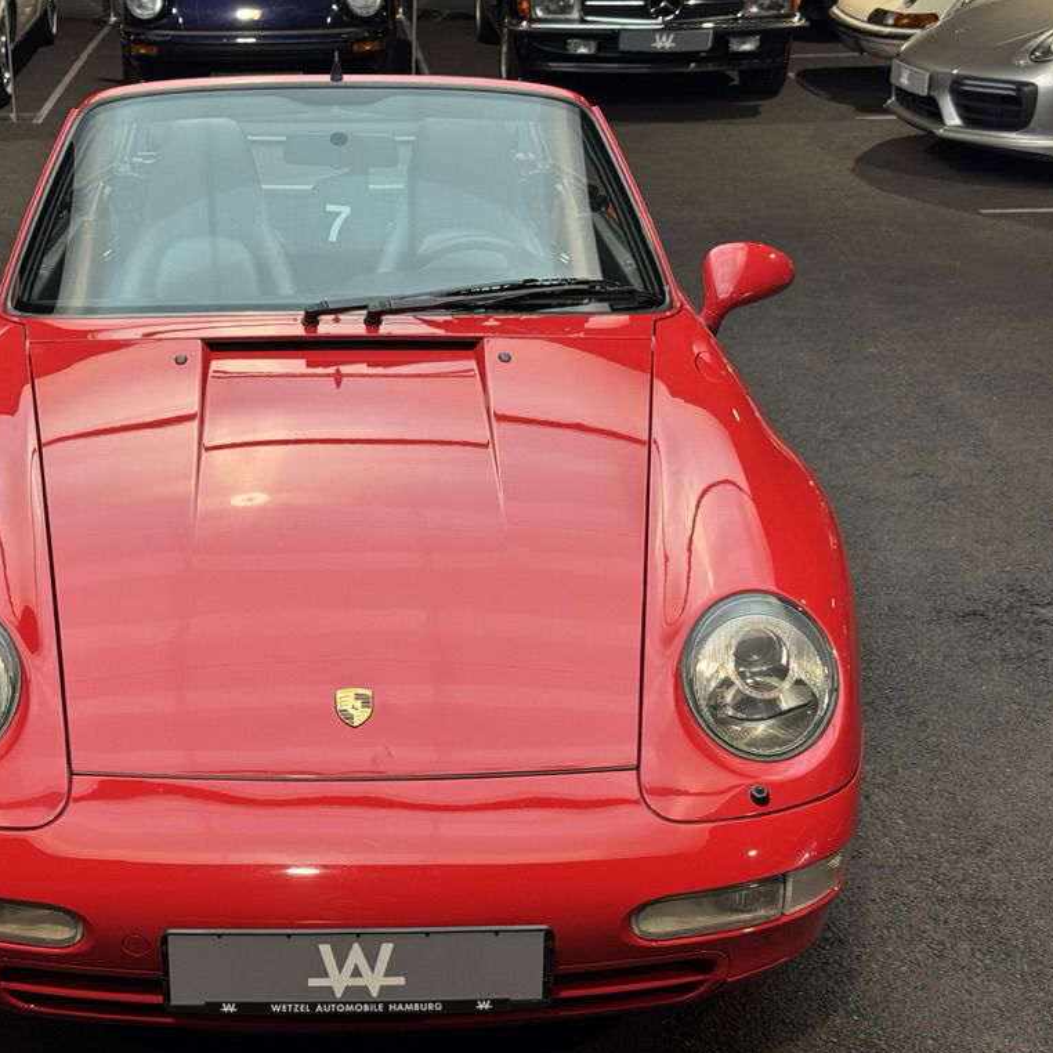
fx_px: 1962
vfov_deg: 30.0
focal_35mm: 57
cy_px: 528
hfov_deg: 29.9
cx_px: 363
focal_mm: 6.76
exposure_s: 1/100
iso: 100
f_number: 1.78
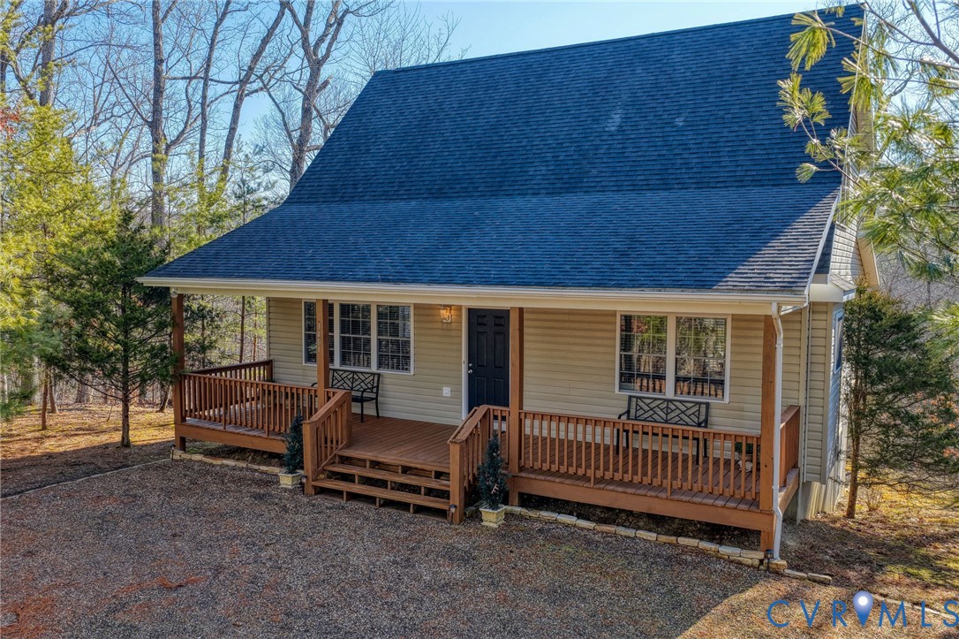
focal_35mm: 28
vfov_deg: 46.4
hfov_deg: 65.5
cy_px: 320
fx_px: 746
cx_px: 480
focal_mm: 14.4
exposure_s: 1/240
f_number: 2.8
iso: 400
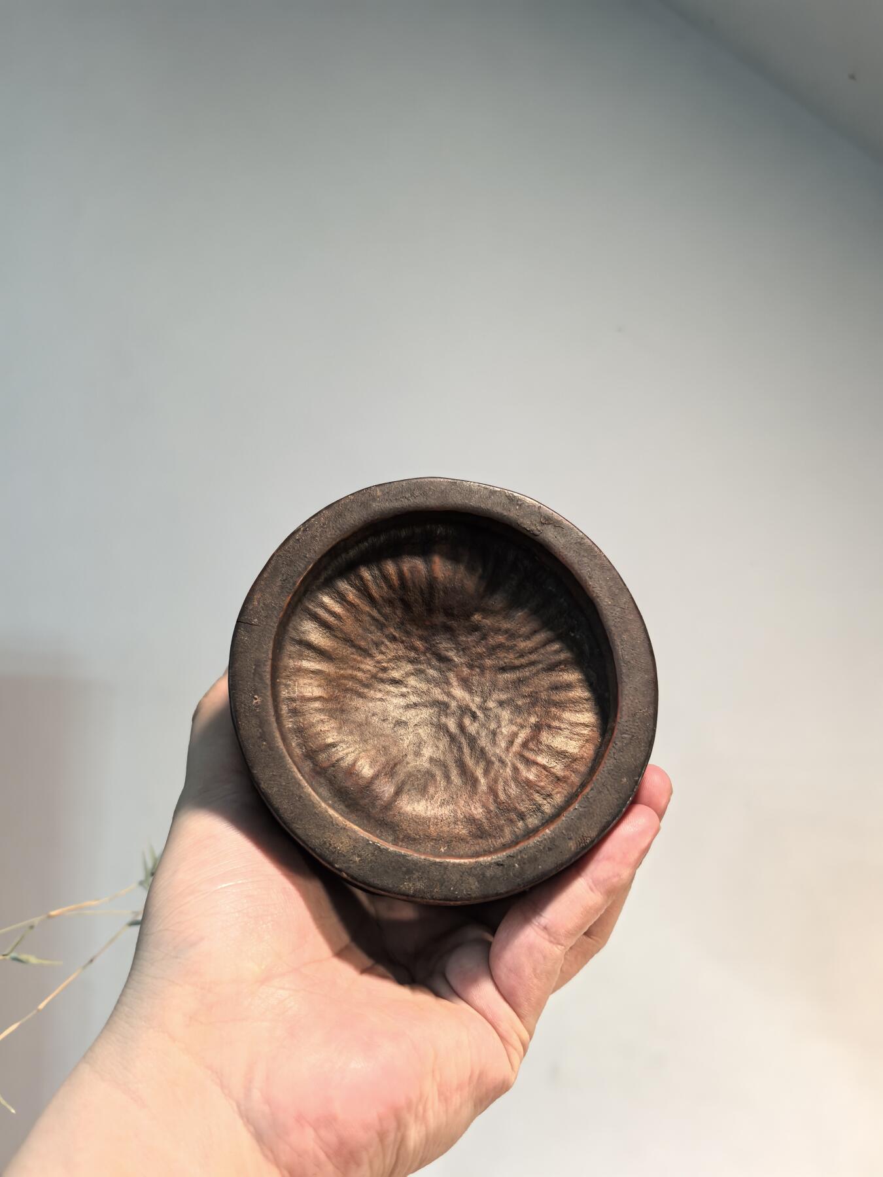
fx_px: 918
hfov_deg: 51.4
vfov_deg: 65.3
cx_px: 442
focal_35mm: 27
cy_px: 588
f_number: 2
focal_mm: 6.98
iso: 3200
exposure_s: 1/1072
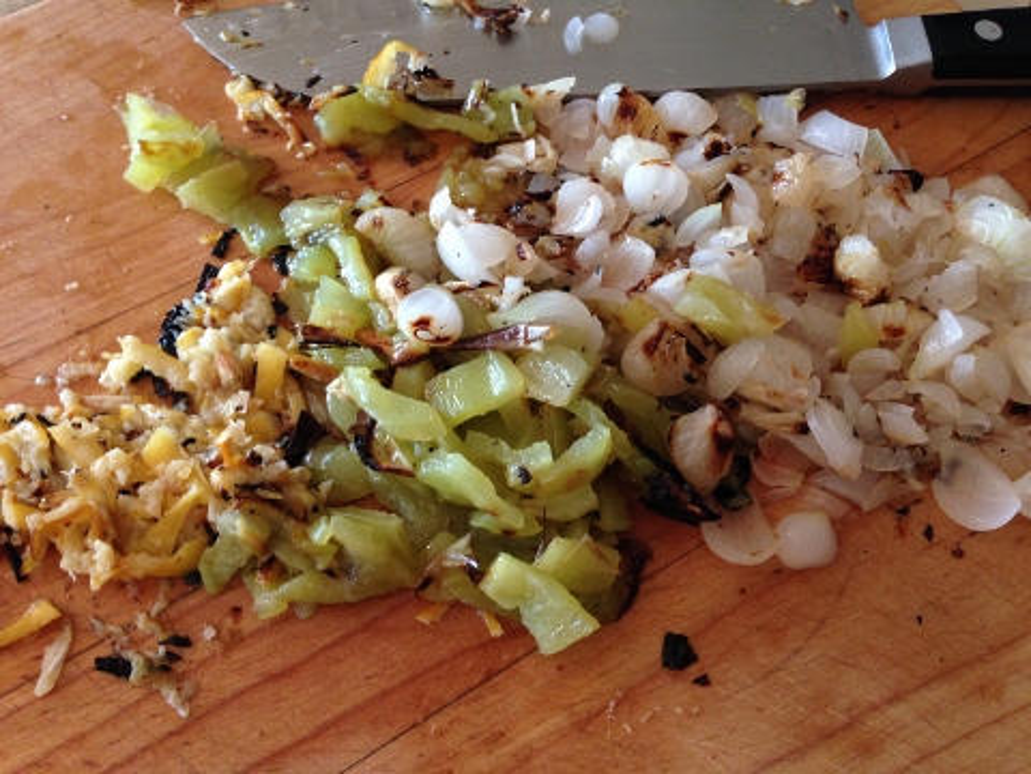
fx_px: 983
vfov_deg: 42.9
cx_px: 516
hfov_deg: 55.4
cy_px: 387
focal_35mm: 33
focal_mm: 4.12
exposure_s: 1/20
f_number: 2.4
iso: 160
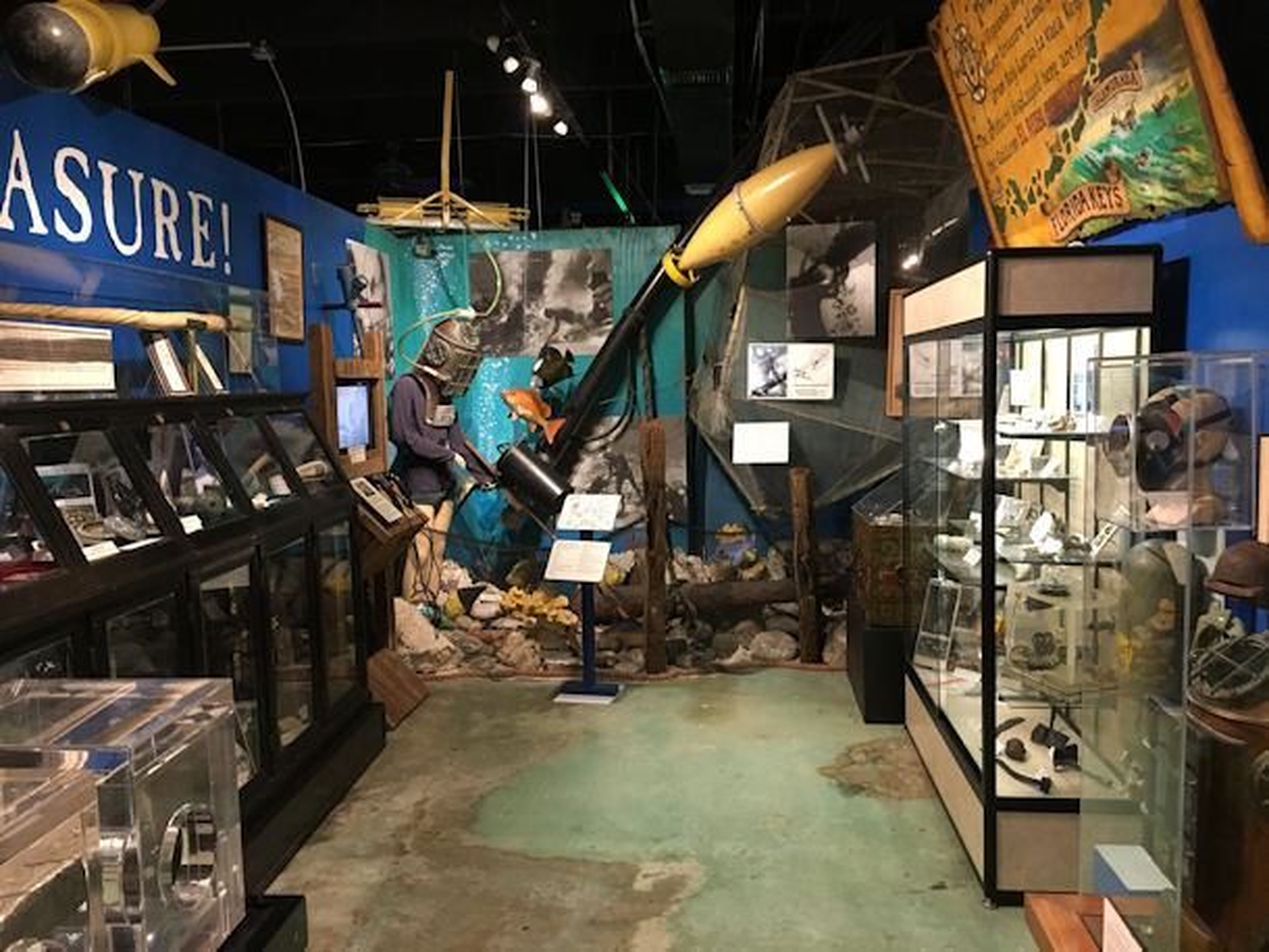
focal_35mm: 29
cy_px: 476
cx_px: 634
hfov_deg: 61.6
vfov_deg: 48.3
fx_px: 1064
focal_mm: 4.15
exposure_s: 1/24
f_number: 2.2
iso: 200
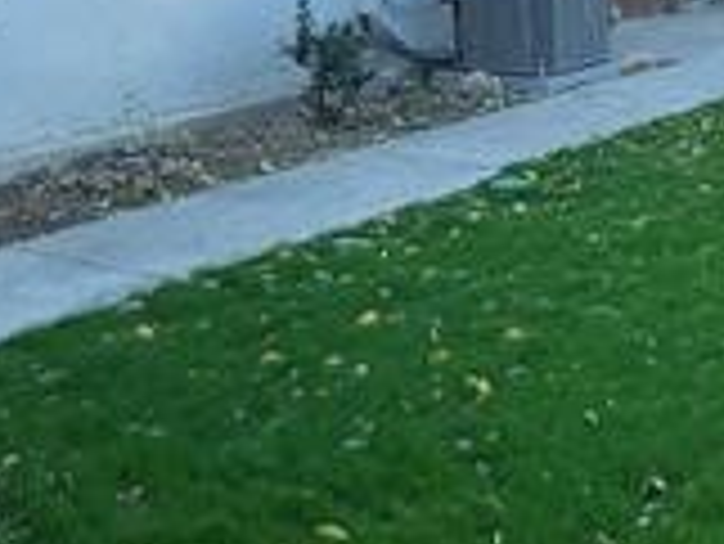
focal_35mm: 81
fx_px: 1695
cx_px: 409
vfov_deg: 17.9
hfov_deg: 24.1
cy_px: 43
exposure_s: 1/143
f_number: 1.8
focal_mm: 3
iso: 16
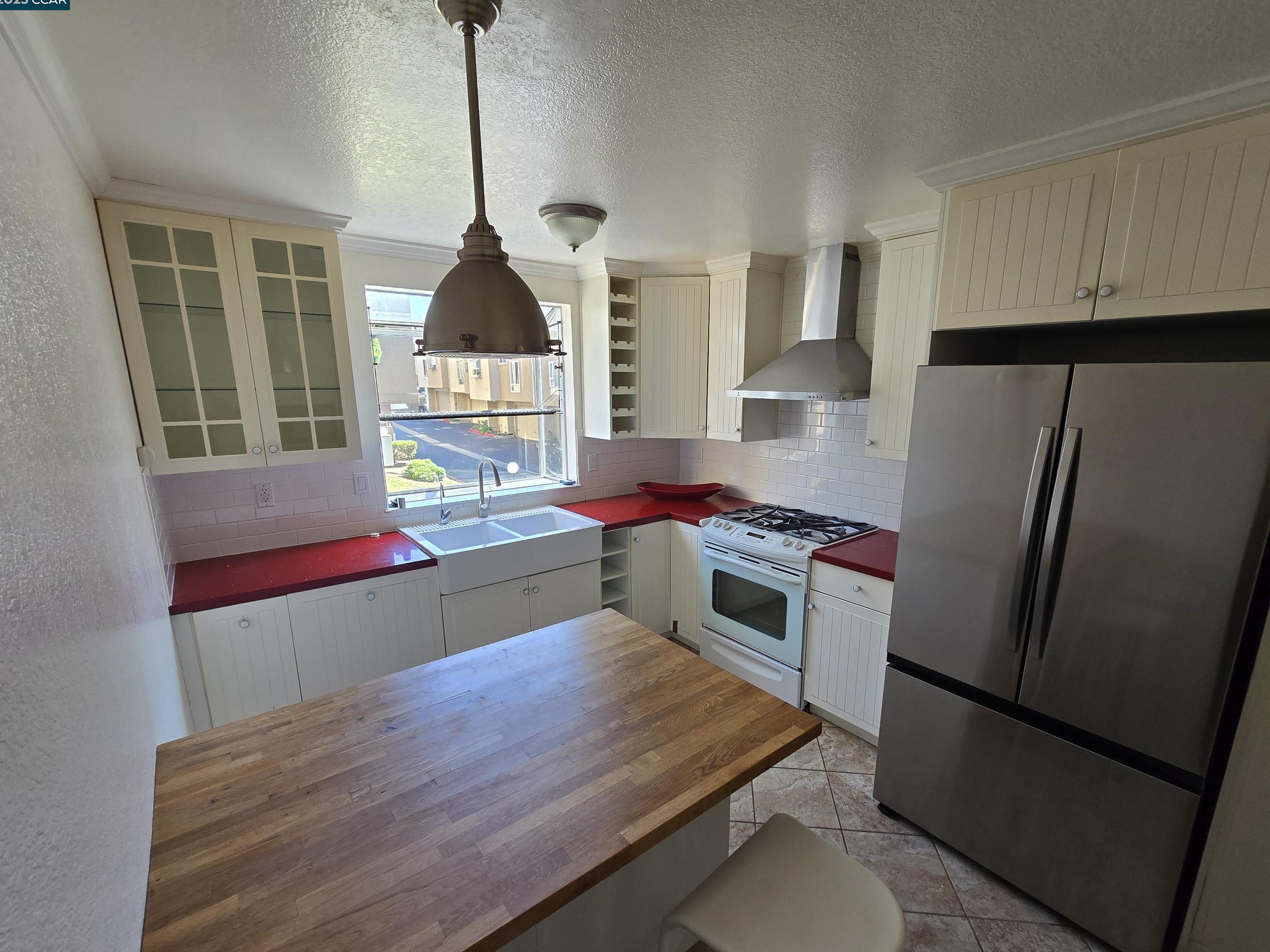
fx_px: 514
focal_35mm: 14
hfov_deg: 102.0
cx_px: 665
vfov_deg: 85.6
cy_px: 501
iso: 100
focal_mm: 2.2
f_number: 2.2
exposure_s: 1/120
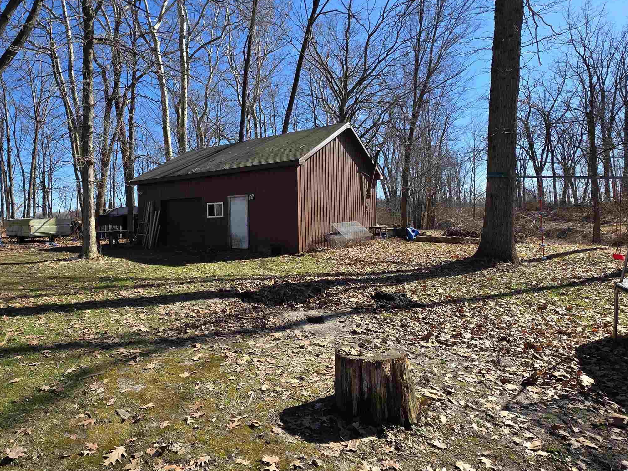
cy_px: 222
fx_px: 363
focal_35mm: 20
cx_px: 275
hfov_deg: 81.4
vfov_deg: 65.9
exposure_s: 1/1300
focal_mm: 2.2
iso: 40
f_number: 1.9
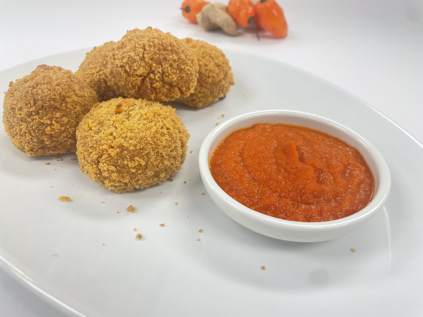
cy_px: 158
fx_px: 318
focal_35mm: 26
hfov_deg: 67.3
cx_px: 212
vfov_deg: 53.1
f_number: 1.6
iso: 125
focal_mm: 4.2
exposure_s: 1/120
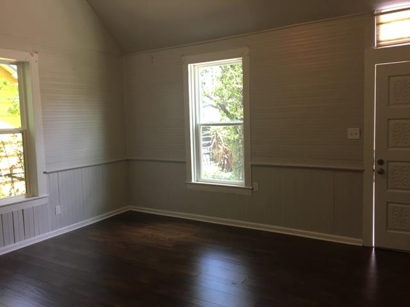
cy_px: 154
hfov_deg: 61.7
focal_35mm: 29
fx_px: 343
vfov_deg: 48.2
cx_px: 205
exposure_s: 1/30
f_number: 2.2
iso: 64
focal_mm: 4.15
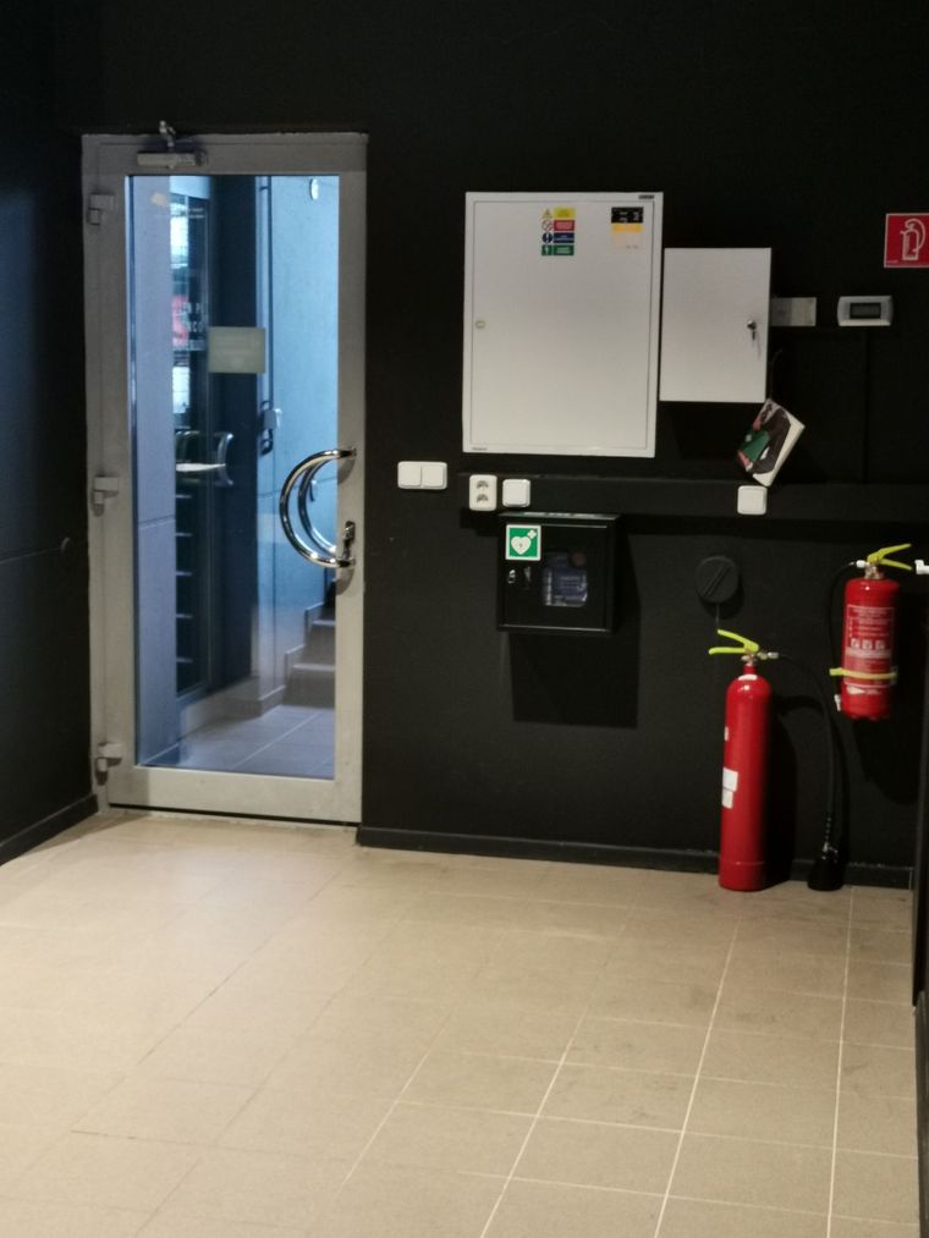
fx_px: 1896
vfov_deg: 36.2
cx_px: 464
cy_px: 619
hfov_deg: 27.5
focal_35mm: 53
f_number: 1.8
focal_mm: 5.58
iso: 320
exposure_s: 1/40
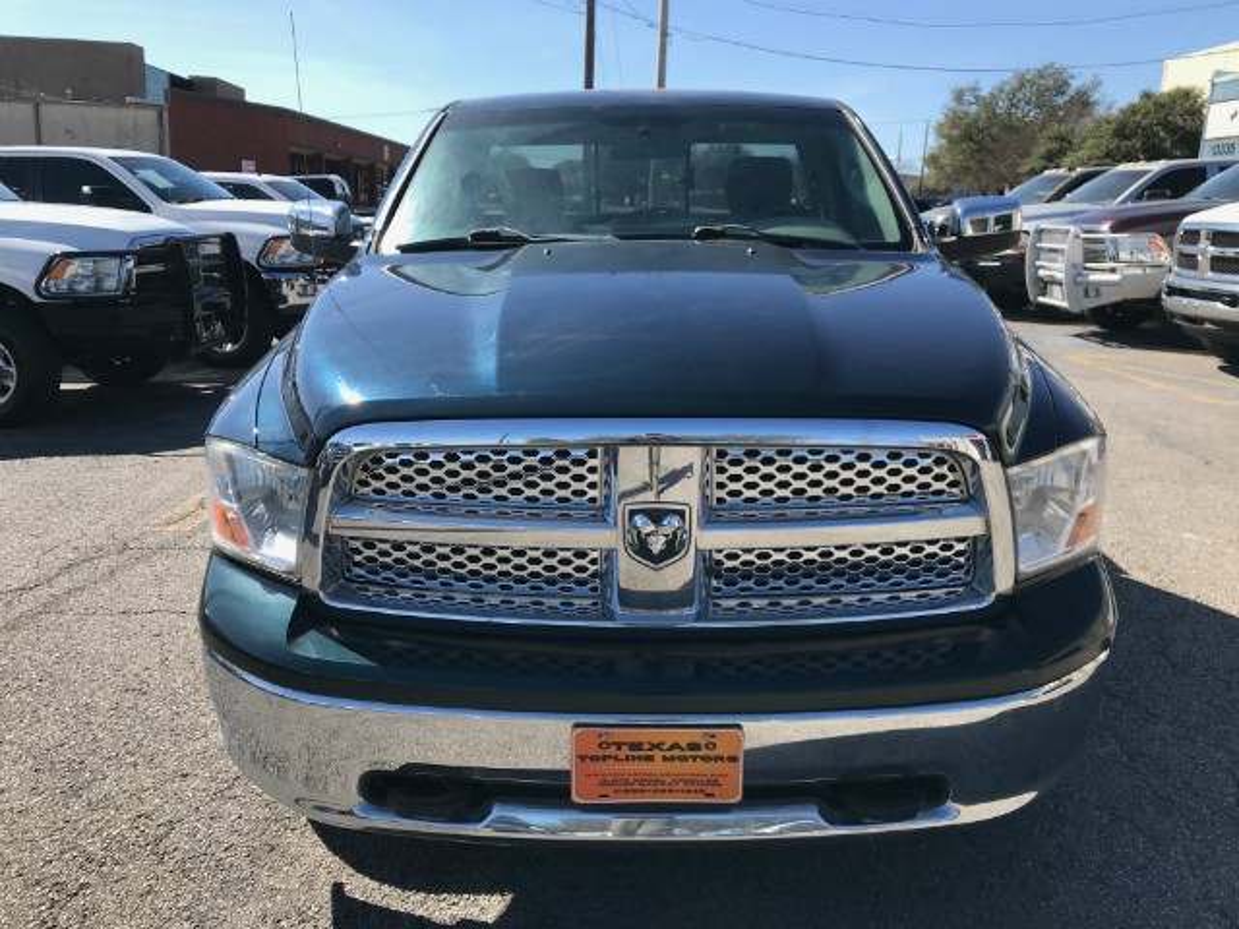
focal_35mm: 28
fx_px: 1002
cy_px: 464
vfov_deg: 49.7
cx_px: 620
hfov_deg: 63.4
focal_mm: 3.99
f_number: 1.8
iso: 20
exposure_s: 1/1408
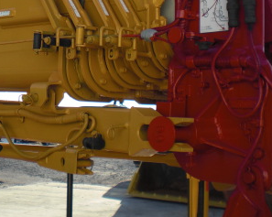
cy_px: 28
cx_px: 61
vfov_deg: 18.9
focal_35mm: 80
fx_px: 643
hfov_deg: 23.6
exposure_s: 1/400
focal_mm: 6.3
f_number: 3.1
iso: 64
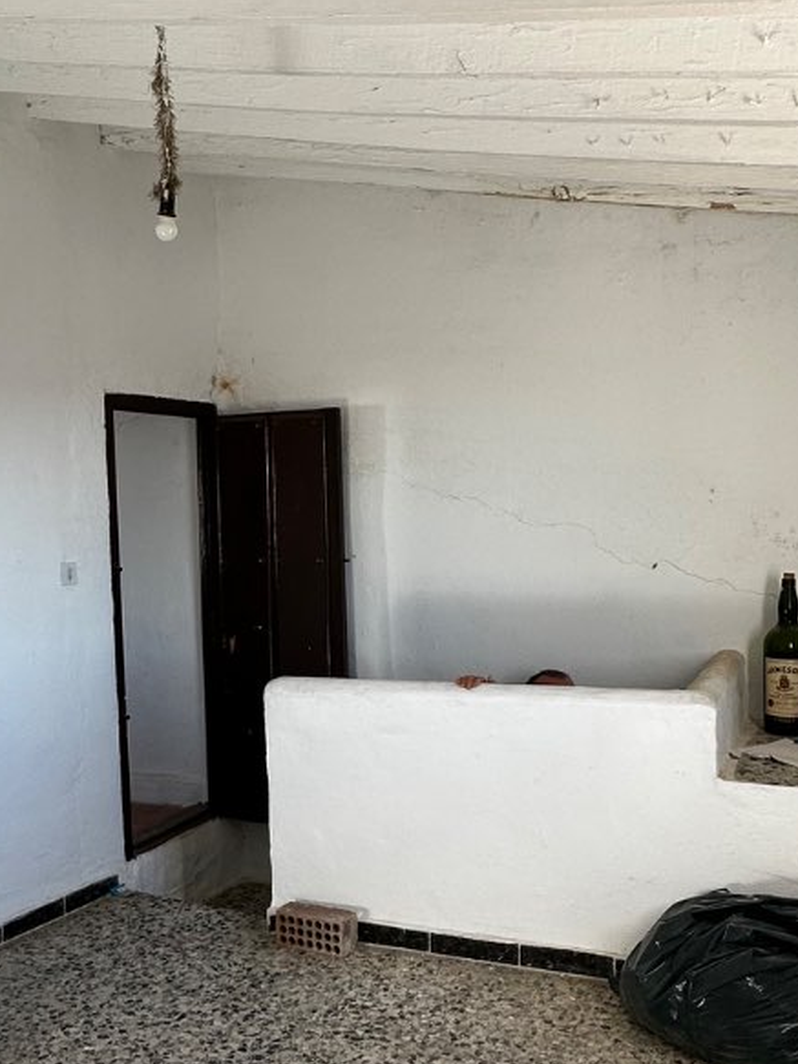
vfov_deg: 51.3
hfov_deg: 39.5
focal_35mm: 36
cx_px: 333
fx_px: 1107
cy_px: 588
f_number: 2.2
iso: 64
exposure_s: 1/99
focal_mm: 2.22
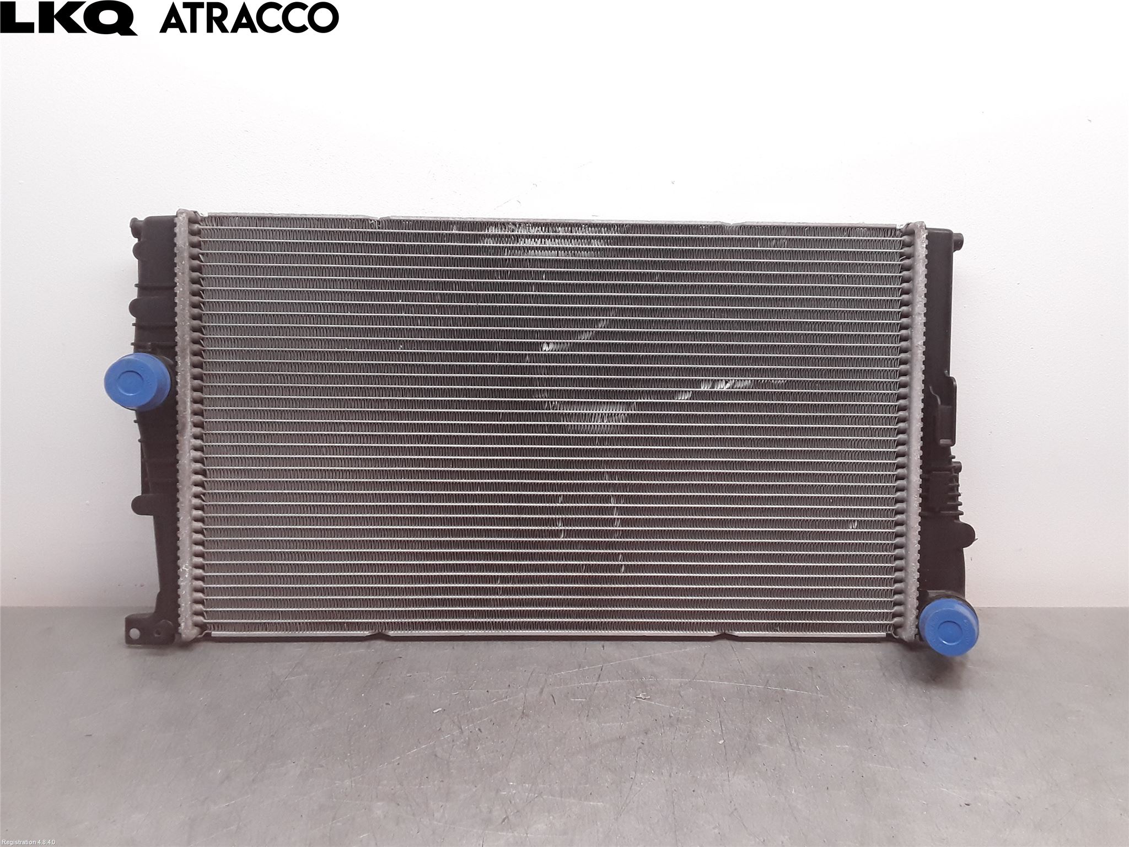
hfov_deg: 63.4
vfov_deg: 49.7
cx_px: 564
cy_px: 424
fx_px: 913
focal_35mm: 28
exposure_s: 1/100
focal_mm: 2.91
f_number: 1.9
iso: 100
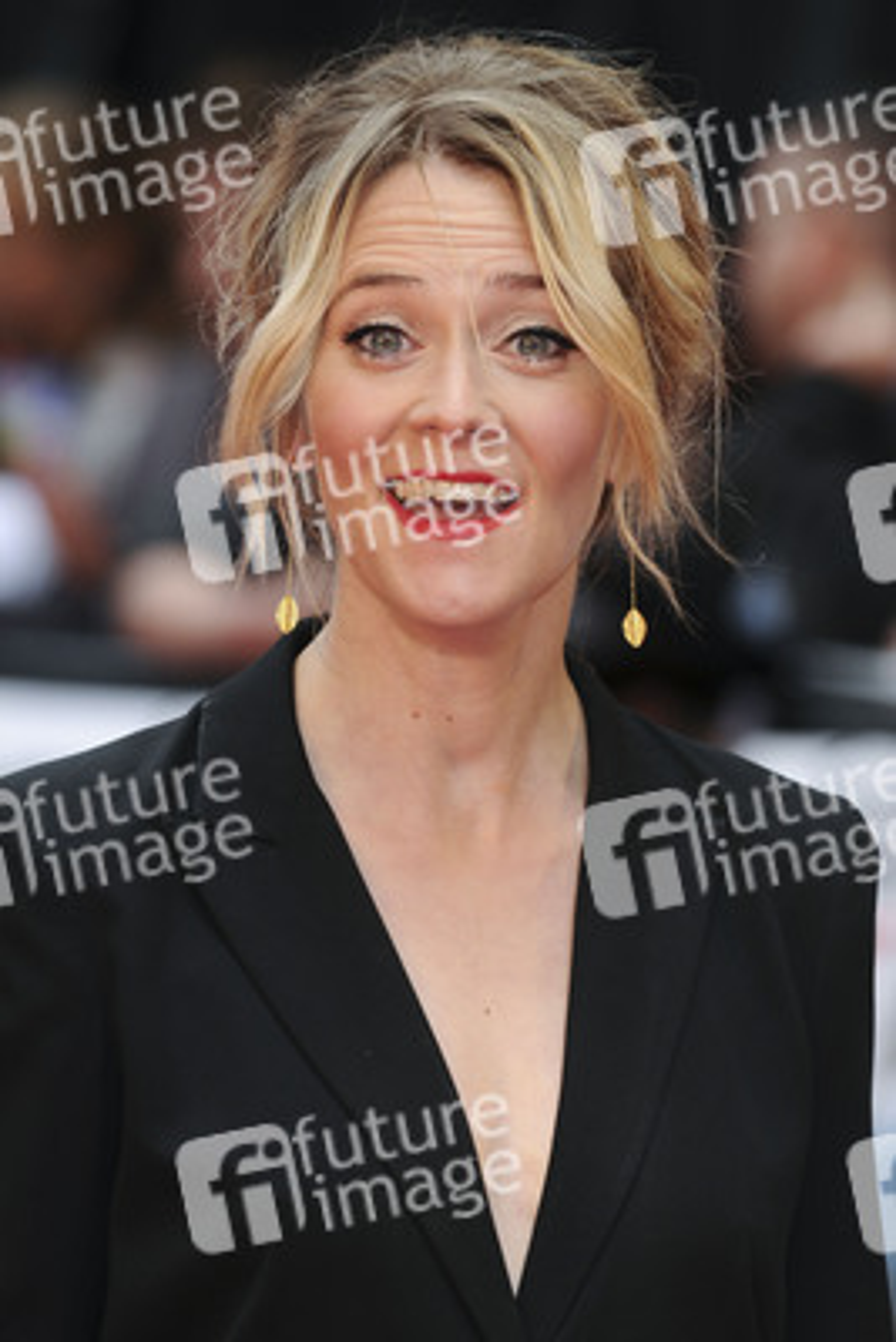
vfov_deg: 6.9
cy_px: 671
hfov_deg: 4.6
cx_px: 448
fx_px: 11189
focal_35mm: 300
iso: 200
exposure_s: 1/160
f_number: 5
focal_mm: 200
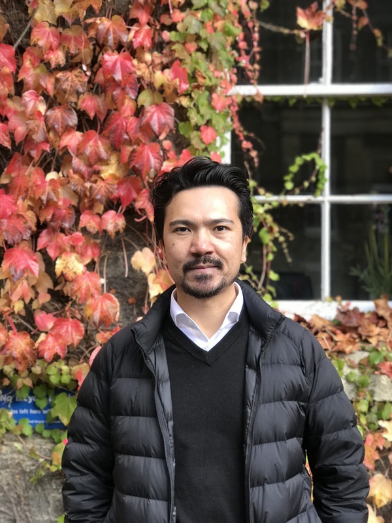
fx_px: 861
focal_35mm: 57
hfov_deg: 25.7
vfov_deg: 33.8
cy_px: 262
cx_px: 196
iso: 20
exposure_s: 1/50
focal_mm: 6.6
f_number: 2.8
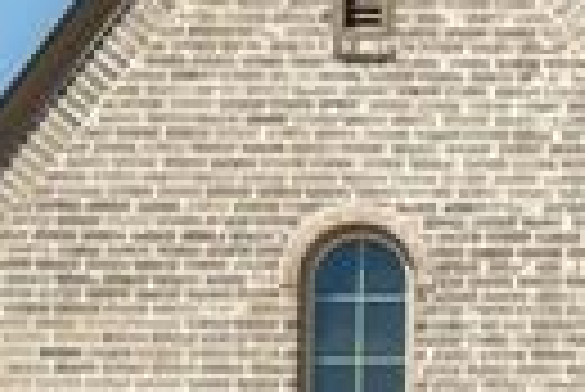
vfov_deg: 5.0
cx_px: 1143
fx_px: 4474
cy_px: 509
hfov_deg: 7.2
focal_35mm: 275
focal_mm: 35
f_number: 7.1
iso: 100
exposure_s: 1/200
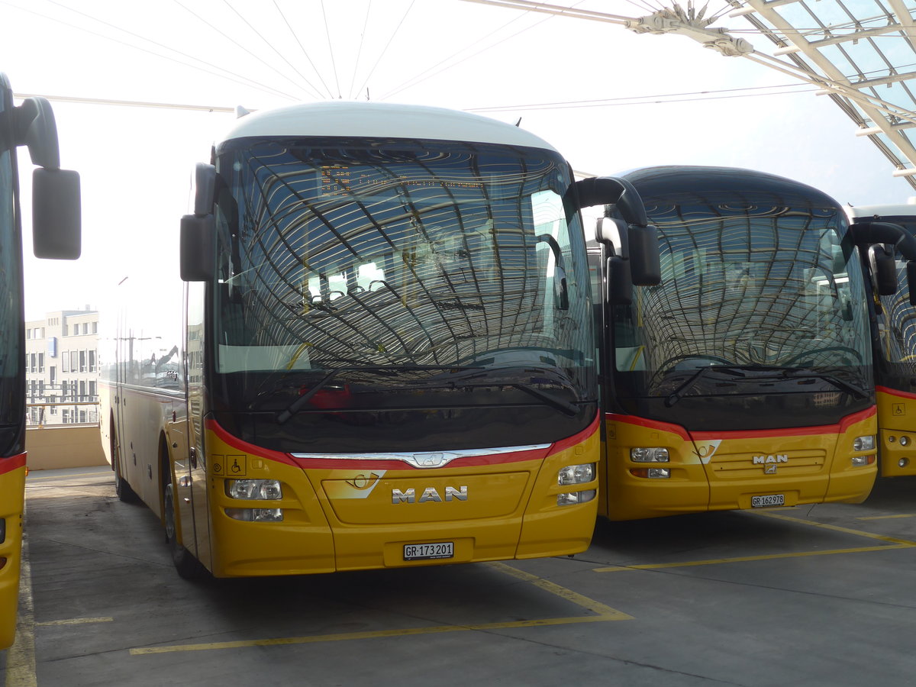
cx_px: 458
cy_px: 344
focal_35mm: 49
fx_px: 1297
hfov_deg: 38.9
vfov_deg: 29.7
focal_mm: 10.1
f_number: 3.2
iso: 80
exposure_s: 1/320
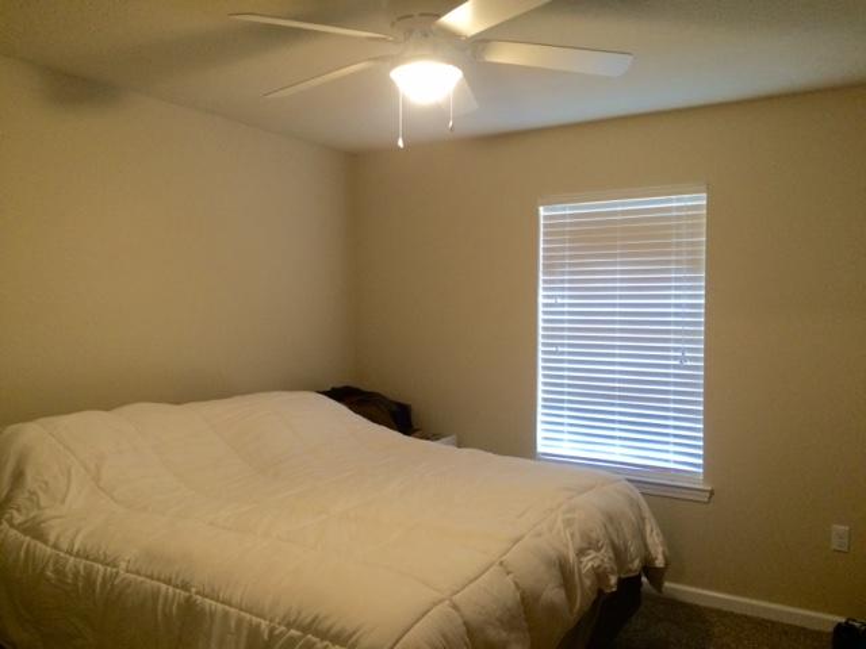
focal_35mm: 29
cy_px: 324
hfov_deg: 61.7
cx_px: 433
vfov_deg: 48.2
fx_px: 726
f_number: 2.2
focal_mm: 4.15
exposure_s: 1/30
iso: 160
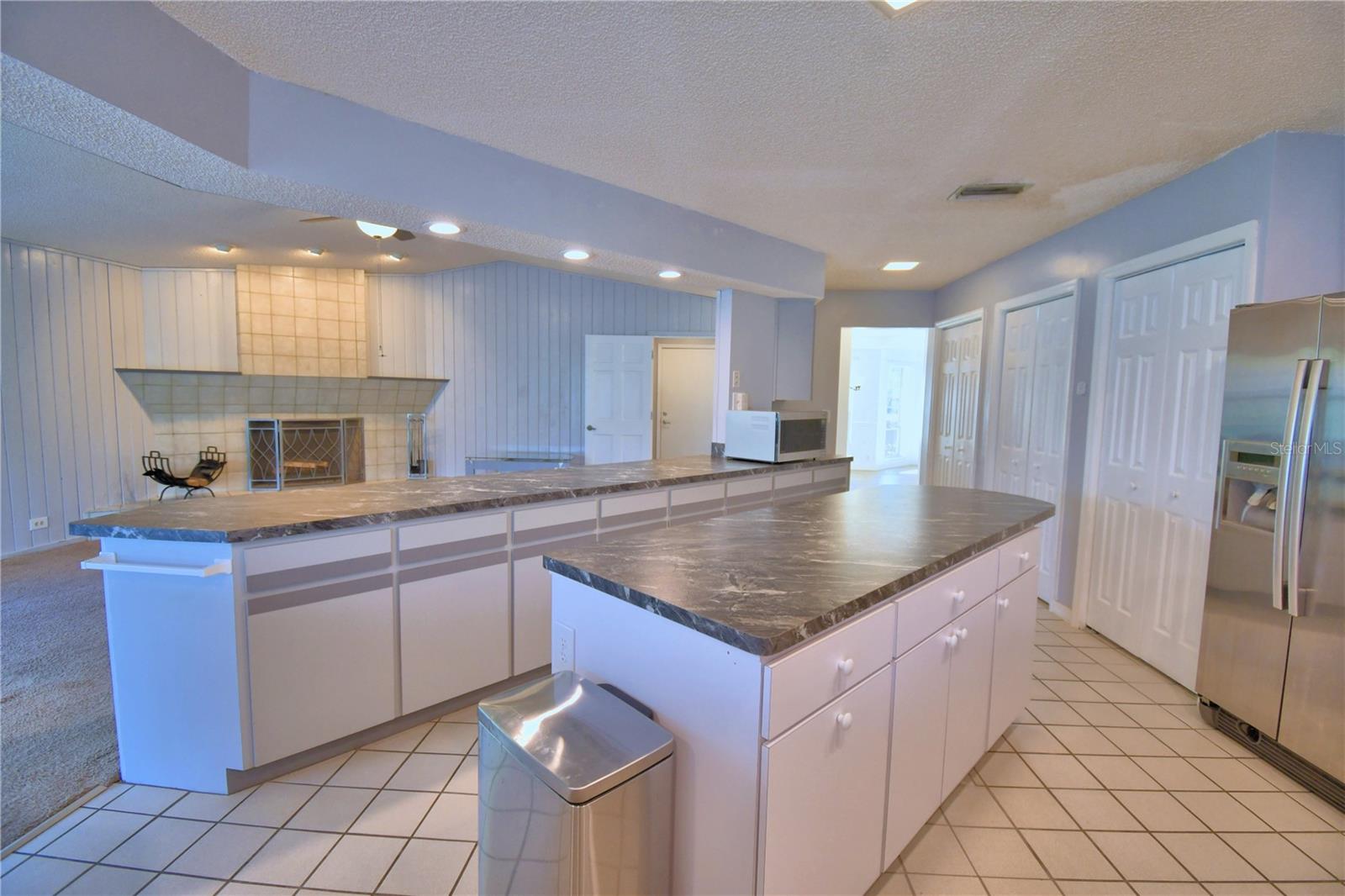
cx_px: 672
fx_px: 560
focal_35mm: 15
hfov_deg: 100.4
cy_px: 448
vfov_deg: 77.3
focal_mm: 10
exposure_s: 1/50
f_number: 4.5
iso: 400
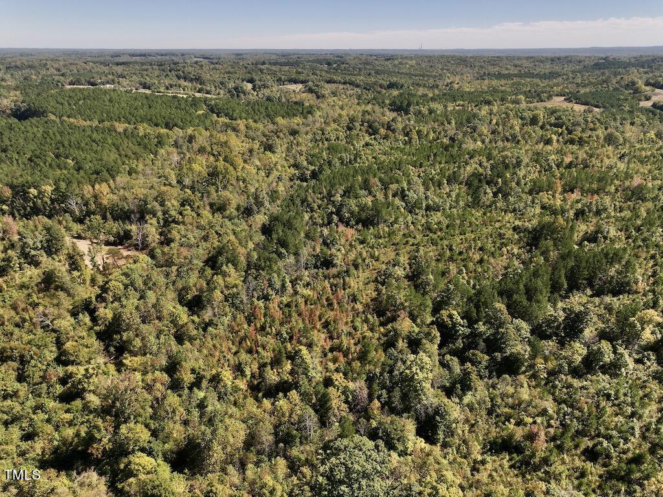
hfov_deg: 71.6
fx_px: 459
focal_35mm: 24
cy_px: 248
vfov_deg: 56.8
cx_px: 332
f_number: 2.8
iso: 110
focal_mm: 12.29
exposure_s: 1/160
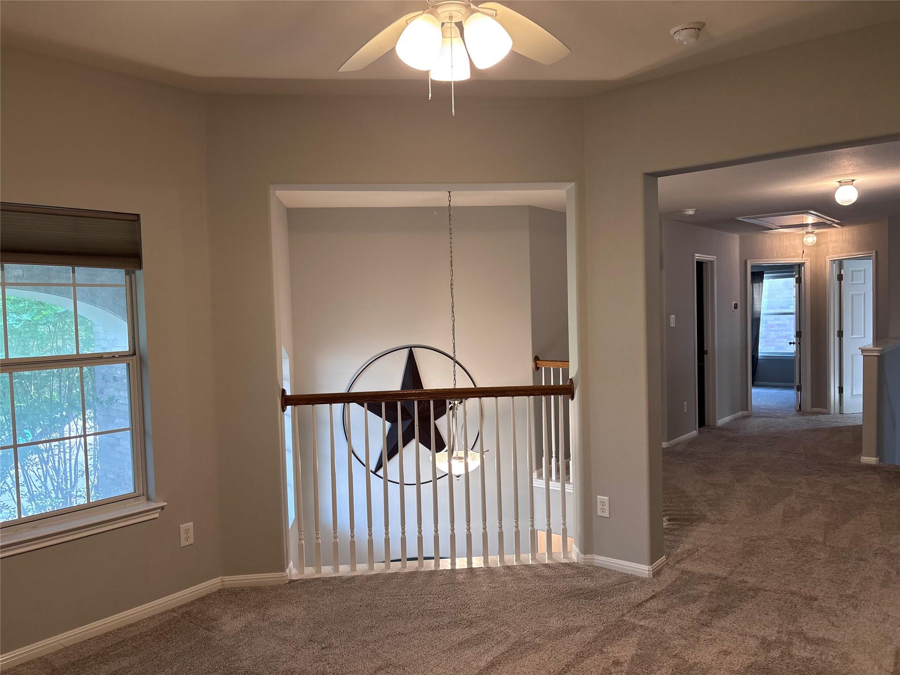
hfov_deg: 67.3
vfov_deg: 53.1
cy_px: 338
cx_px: 450
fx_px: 676
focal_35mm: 26
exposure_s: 1/60
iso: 160
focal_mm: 5.96
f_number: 1.6
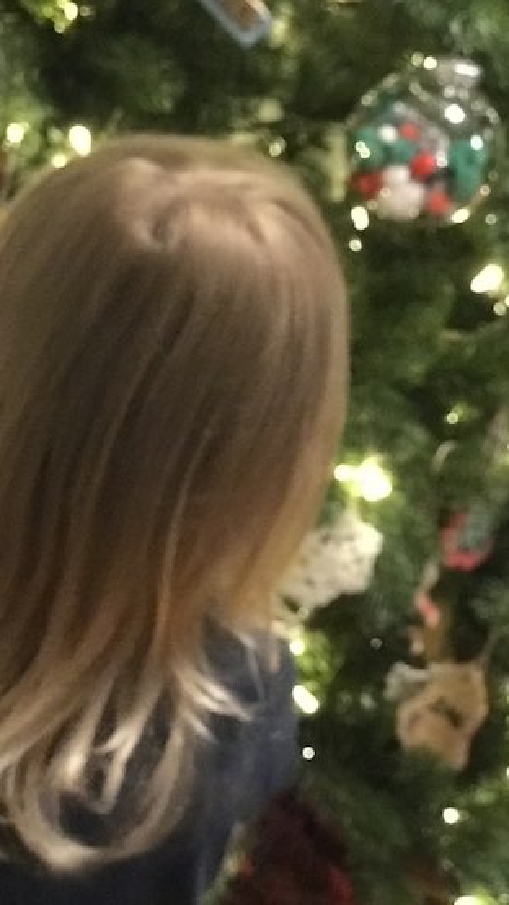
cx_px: 39
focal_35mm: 84
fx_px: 2016
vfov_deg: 25.3
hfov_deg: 14.2
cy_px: 451
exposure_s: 1/60
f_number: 2.8
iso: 1250
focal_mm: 6.6
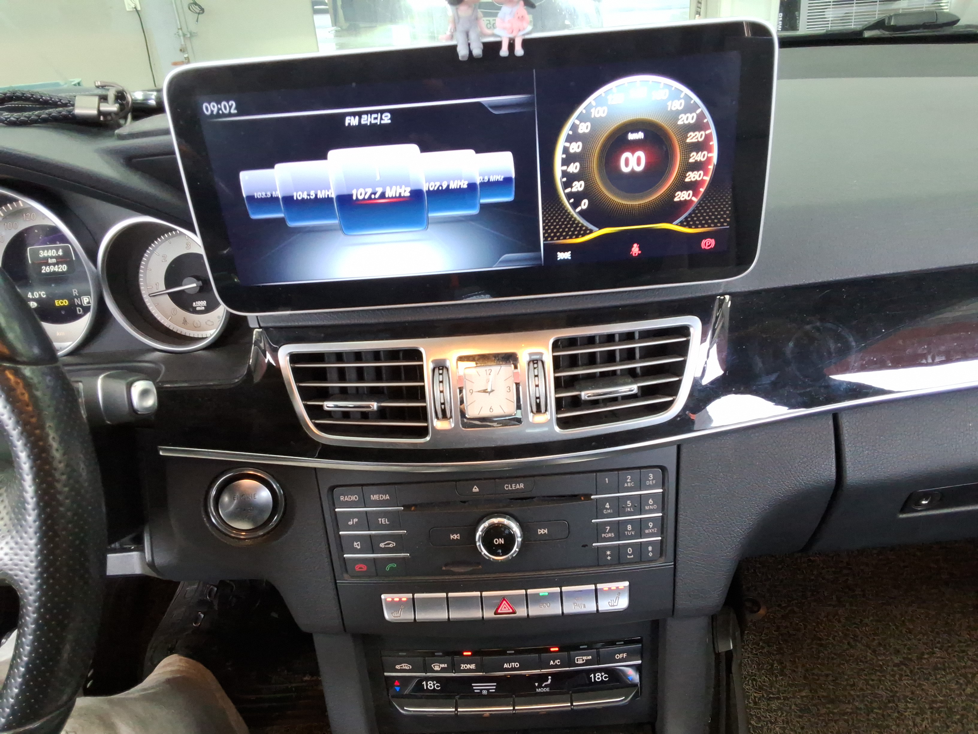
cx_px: 489
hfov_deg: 63.4
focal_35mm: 28
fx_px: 791
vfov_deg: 49.7
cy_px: 367
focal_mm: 2.91
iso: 167
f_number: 1.9
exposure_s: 1/30
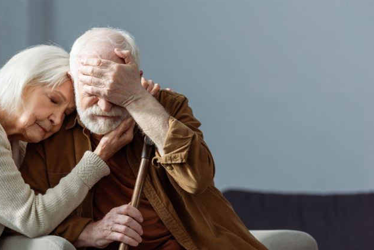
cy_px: 131
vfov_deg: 9.7
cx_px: 154
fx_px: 1475
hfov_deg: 14.4
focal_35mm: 142
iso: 100
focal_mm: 116
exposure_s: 1/200
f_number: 2.8
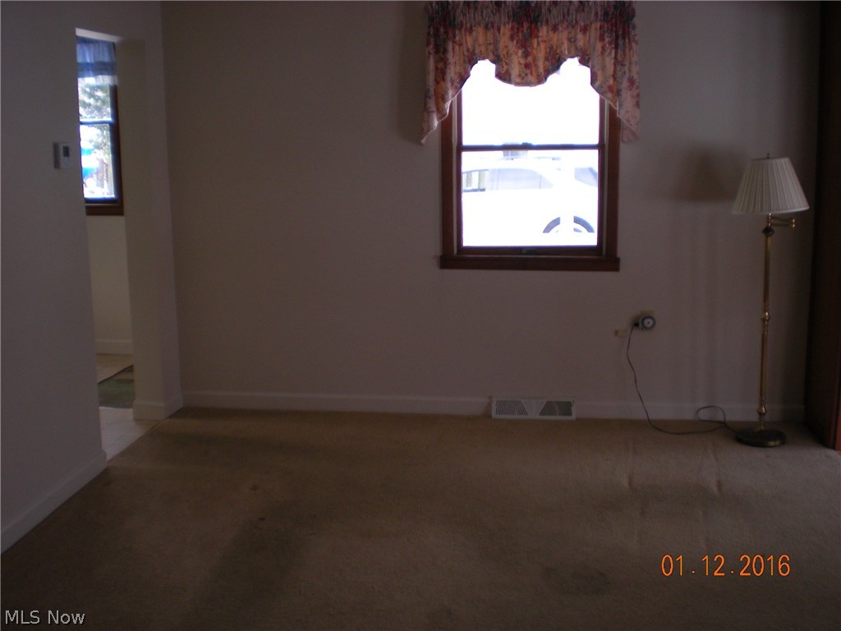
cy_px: 316
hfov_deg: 49.0
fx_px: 923
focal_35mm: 38
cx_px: 420
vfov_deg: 37.7
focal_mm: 6.3
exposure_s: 1/51.2
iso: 89
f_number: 3.1
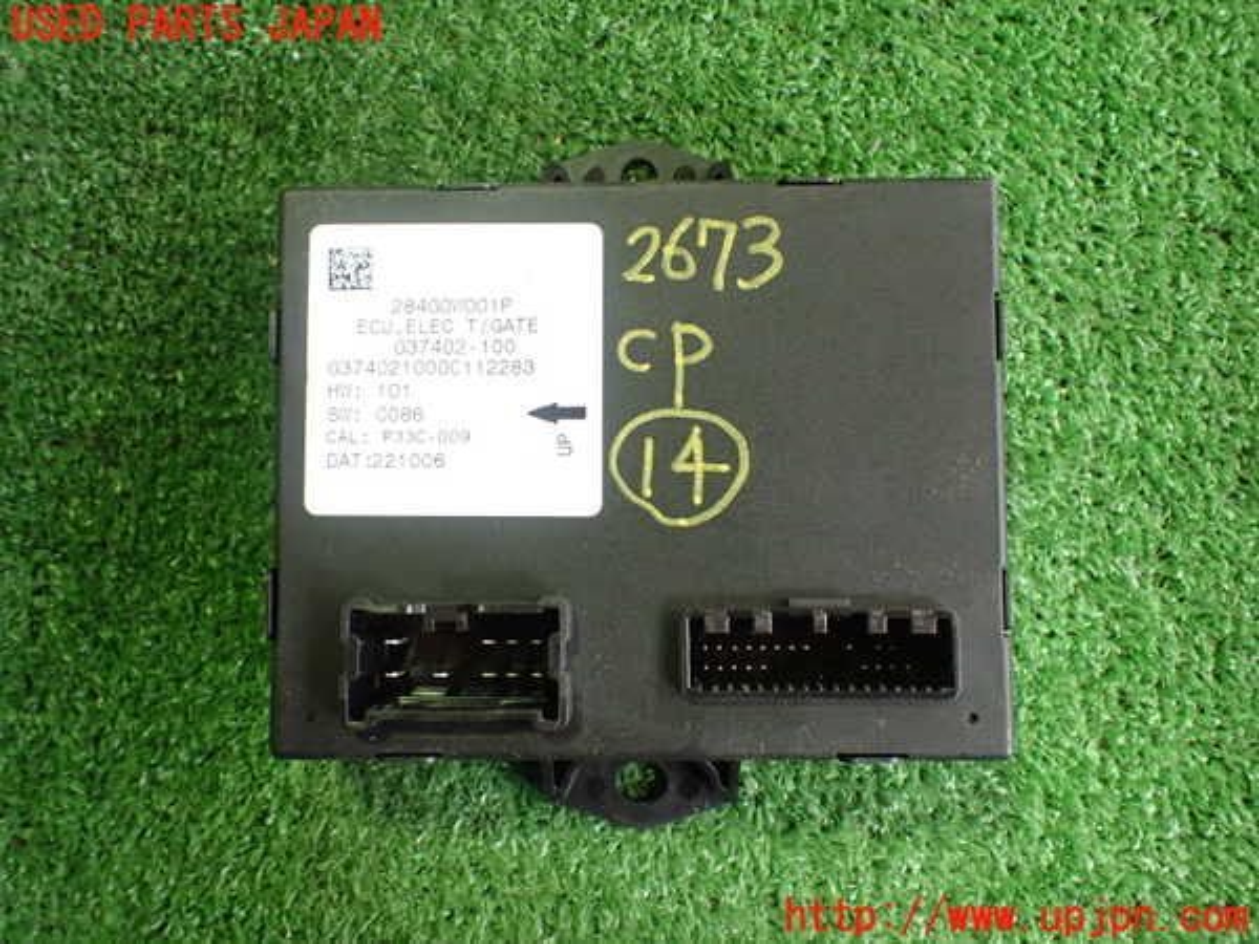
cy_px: 472
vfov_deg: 46.8
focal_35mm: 30
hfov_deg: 60.0
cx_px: 630
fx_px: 1091
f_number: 2.3
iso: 800
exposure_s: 1/80
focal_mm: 5.4
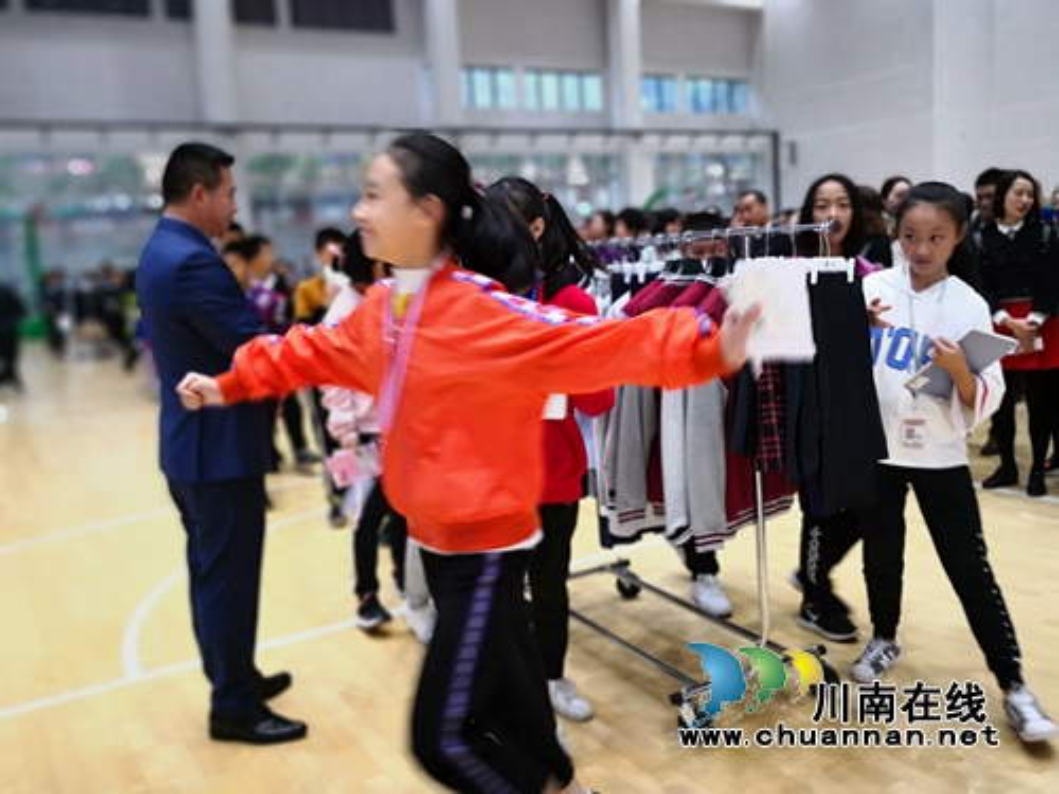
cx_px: 530
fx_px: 918
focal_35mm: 30
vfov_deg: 46.8
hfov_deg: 60.0
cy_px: 397
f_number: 1.6
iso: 160
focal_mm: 3.95
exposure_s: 1/50
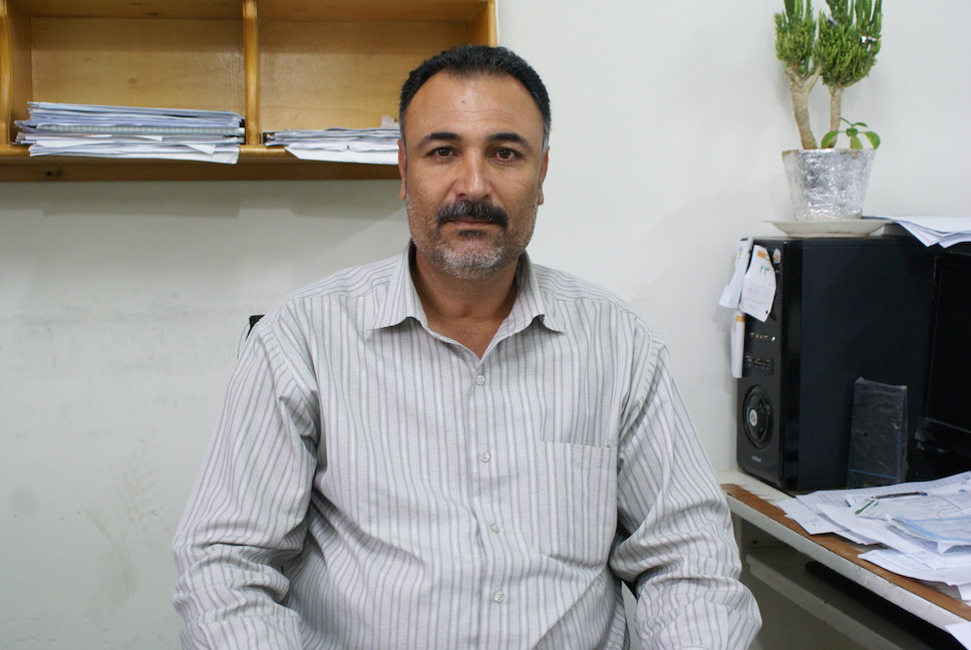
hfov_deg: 43.6
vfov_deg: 29.9
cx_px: 486
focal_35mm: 45
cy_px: 325
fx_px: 1215
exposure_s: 1/25
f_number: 5
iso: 400
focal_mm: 30
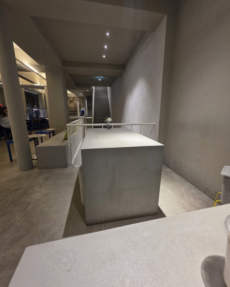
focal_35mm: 14
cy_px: 143
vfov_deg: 100.7
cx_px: 116
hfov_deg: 88.0
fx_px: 119
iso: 400
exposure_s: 1/60
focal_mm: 2.2
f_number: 1.9
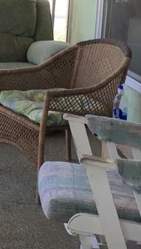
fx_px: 624
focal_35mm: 94
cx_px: -57
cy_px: 46
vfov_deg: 22.3
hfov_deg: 12.4
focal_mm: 4.15
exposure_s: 1/120
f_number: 2.2
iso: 50
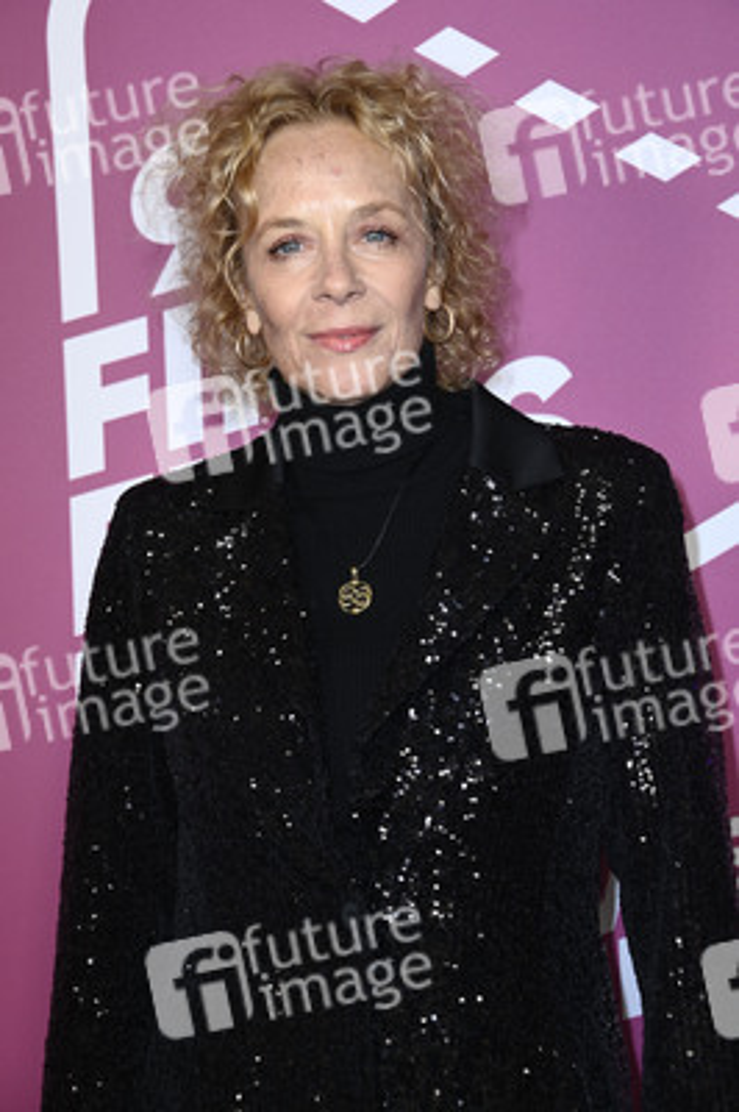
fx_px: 2529
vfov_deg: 24.8
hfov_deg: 16.6
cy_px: 556
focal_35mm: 82
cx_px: 370
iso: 640
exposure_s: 1/250
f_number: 5.6
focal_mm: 82
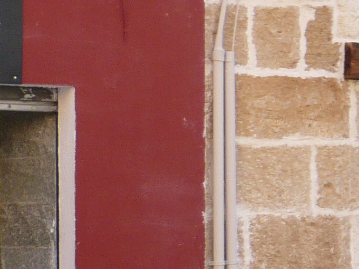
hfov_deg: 10.7
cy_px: 123
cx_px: 629
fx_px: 1815
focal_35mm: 175
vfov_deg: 8.5
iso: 100
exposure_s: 1/160
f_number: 3.4
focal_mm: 7
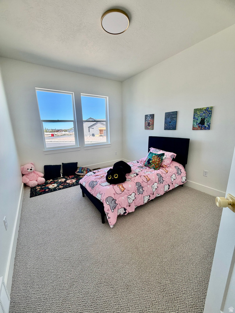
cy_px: 156
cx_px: 118
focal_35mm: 14
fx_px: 127
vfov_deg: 102.1
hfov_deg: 85.7
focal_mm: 2.22
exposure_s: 1/130
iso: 50
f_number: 2.2
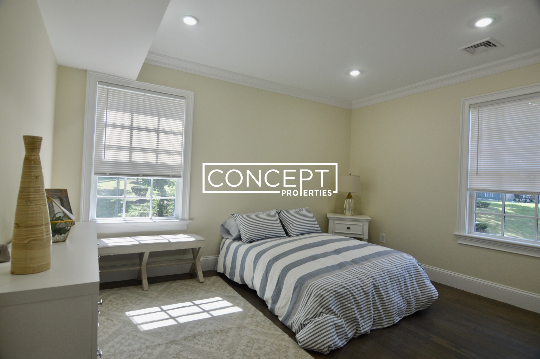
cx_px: 270
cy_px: 180
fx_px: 270
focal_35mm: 18
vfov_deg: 67.3
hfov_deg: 90.0
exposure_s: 1/160
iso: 400
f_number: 6.3
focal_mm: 12
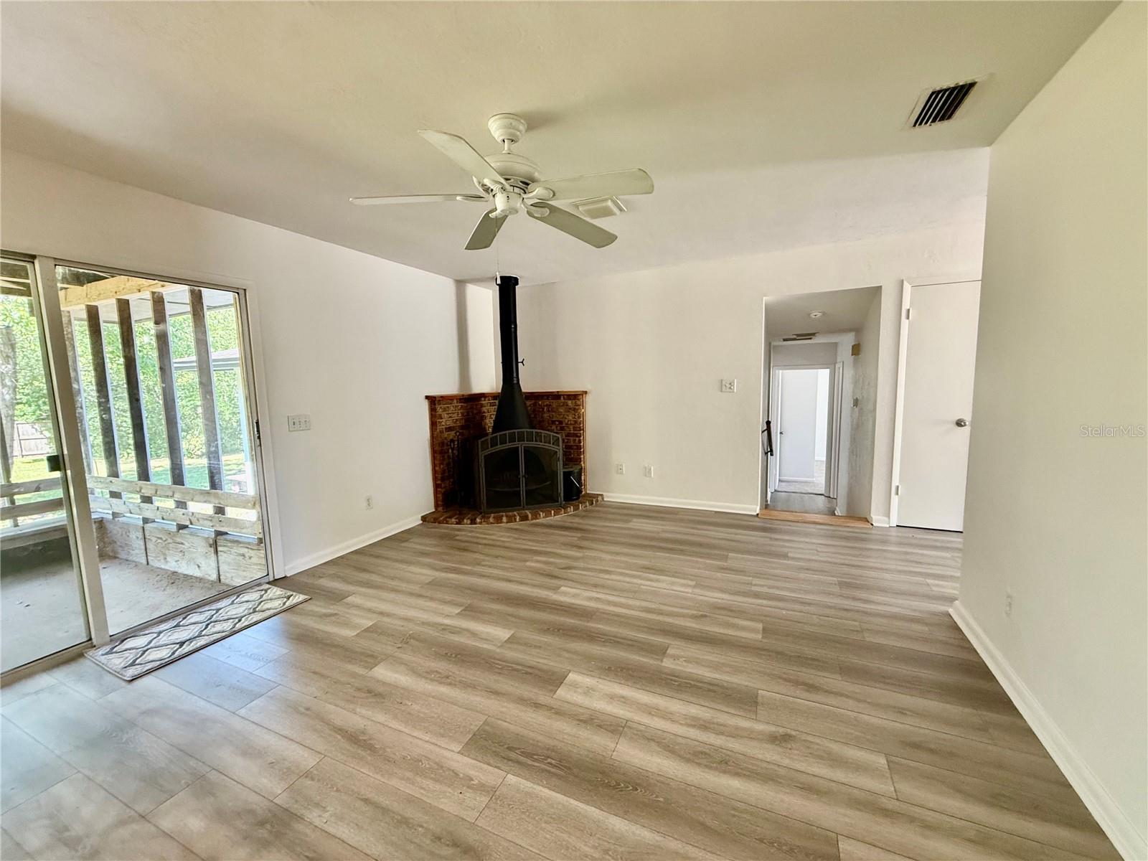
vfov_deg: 85.7
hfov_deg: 102.1
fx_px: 464
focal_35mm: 14
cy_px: 430
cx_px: 574
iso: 320
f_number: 2.2
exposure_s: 1/60
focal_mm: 2.22
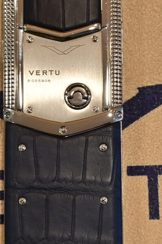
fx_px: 858
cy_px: 175
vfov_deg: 16.1
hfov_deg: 10.8
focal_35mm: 127
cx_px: 52
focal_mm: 26
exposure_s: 1/100
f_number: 5
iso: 400
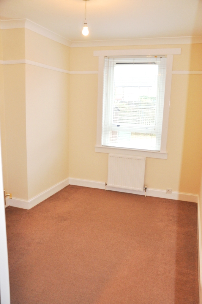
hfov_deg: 41.6
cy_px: 152
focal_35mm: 32
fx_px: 266
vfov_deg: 59.6
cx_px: 101
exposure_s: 1/80
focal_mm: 21
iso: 800
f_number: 3.8
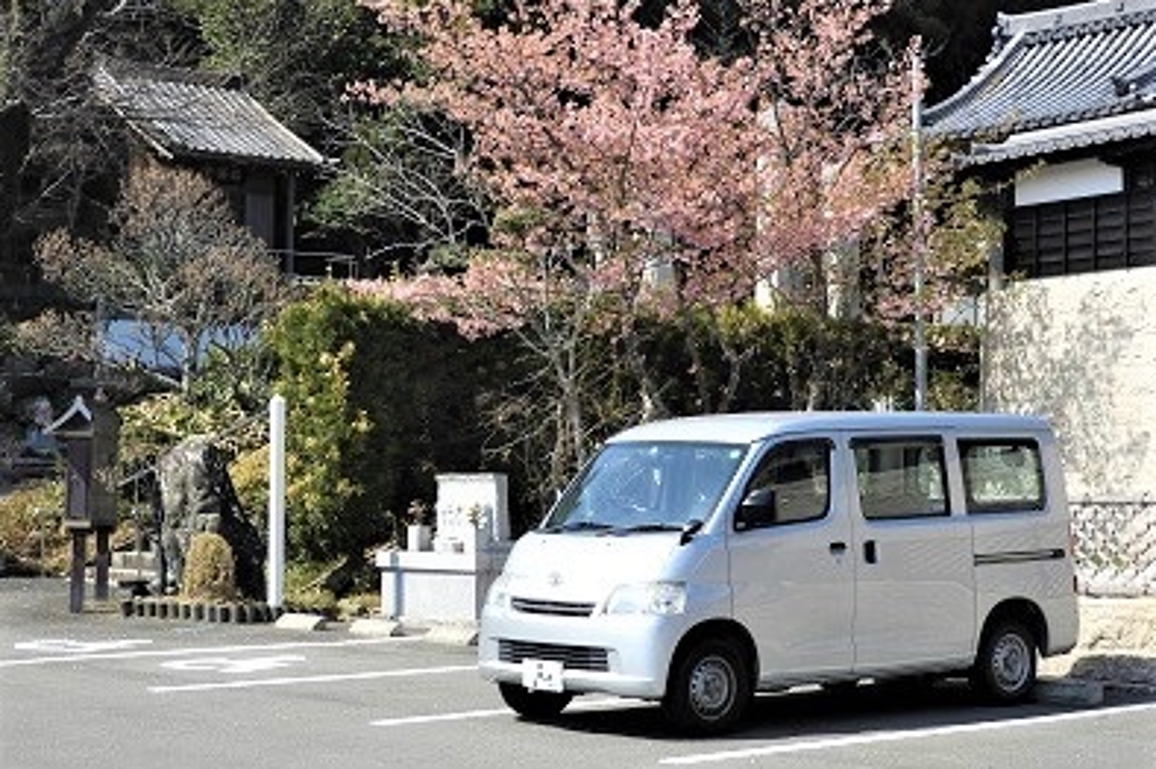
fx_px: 2374
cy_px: 338
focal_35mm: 74
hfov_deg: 27.4
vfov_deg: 18.4
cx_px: 575
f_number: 4.5
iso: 100
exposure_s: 1/640
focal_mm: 12.5
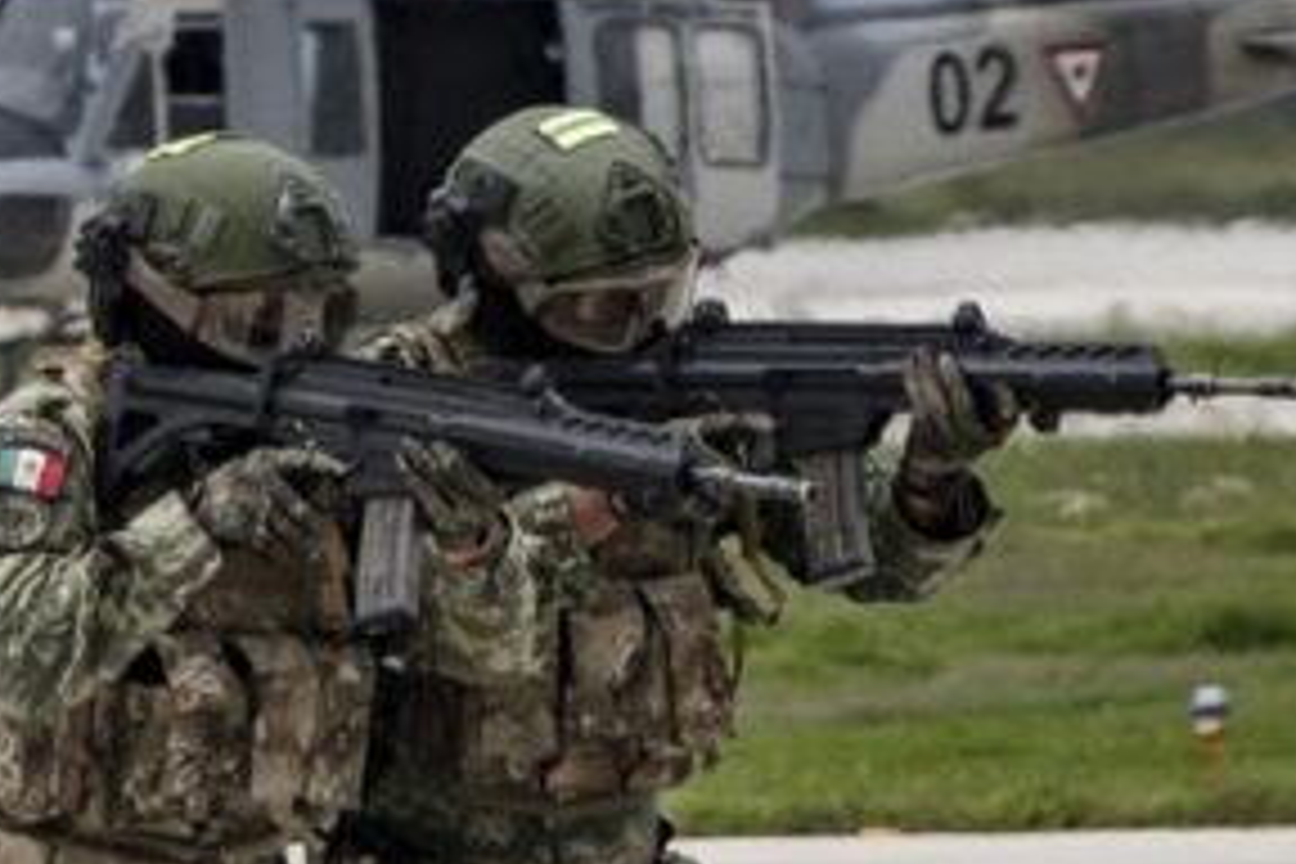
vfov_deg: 1.6
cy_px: 331
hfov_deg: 2.4
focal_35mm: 854
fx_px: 30742
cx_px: -144
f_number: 11
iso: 640
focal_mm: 240
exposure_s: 1/1250
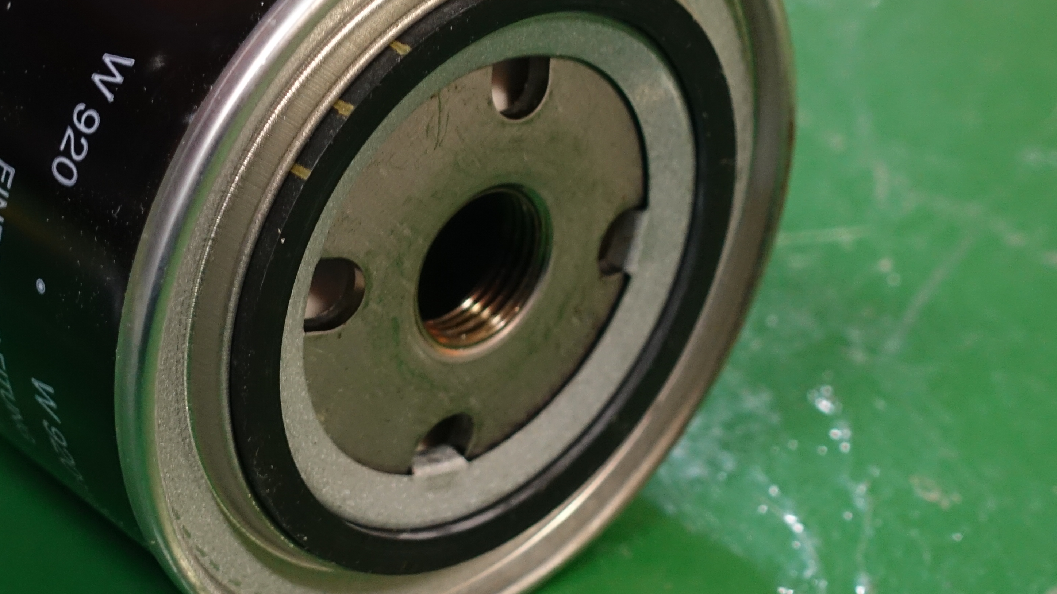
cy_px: 201
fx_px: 2719
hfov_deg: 21.7
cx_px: 227
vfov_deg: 12.5
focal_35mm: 97
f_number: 2.8
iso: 800
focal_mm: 17.9
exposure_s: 1/15
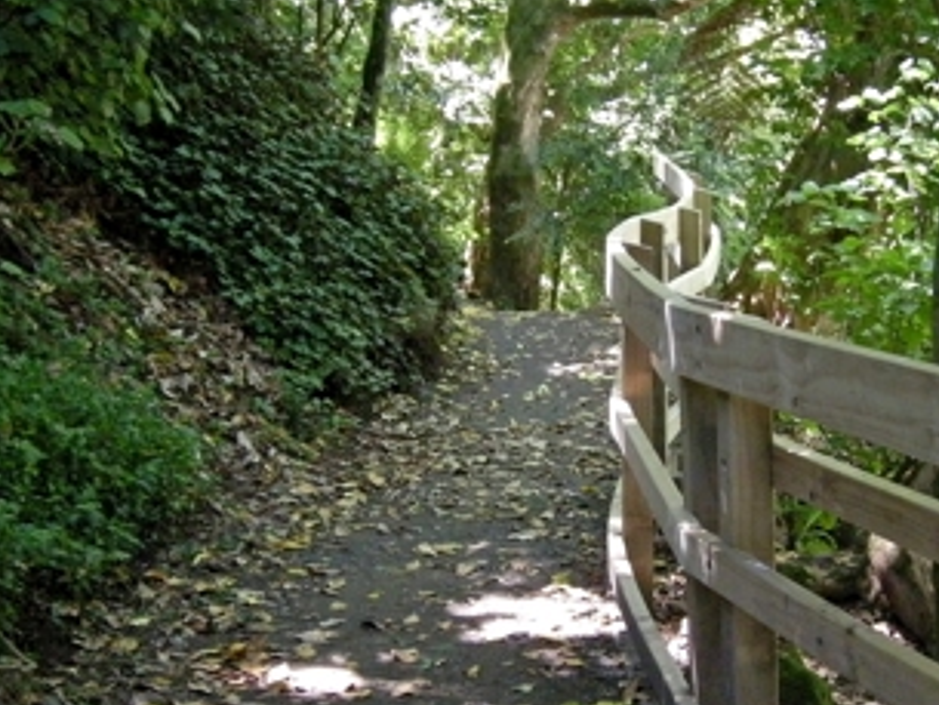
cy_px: 397
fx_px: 2062
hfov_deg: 25.6
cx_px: 593
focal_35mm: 76
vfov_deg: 19.4
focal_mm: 7.5
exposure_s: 1/44.2
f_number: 3.5
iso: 400
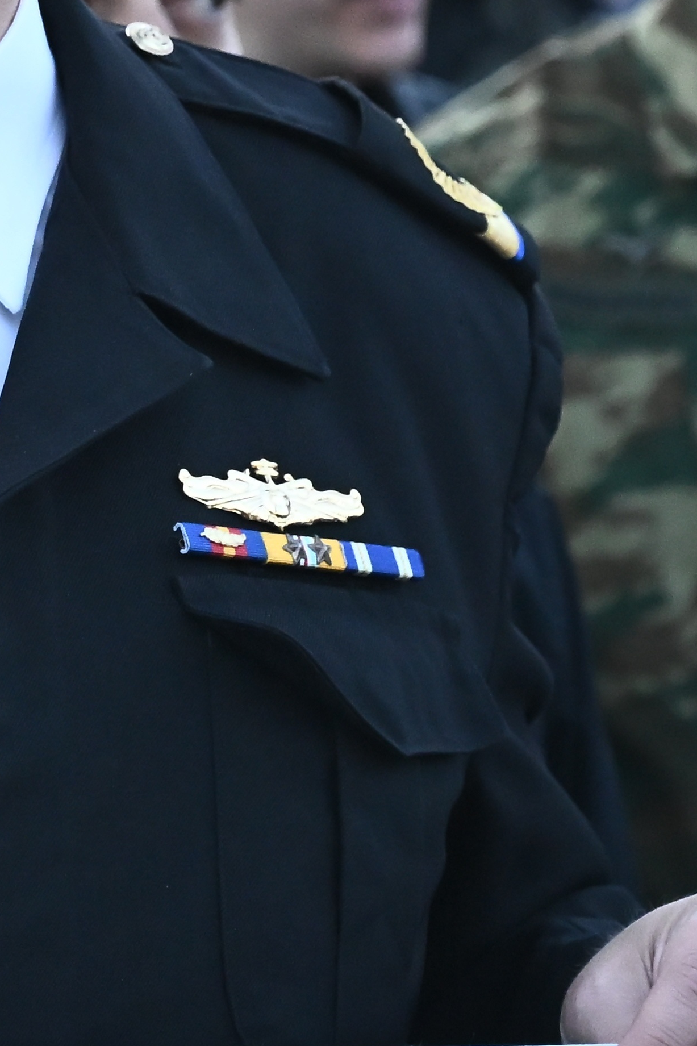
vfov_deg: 6.0
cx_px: -561
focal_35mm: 345
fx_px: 10020
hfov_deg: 4.0
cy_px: -4
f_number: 6.3
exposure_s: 1/250
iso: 5600
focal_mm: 105
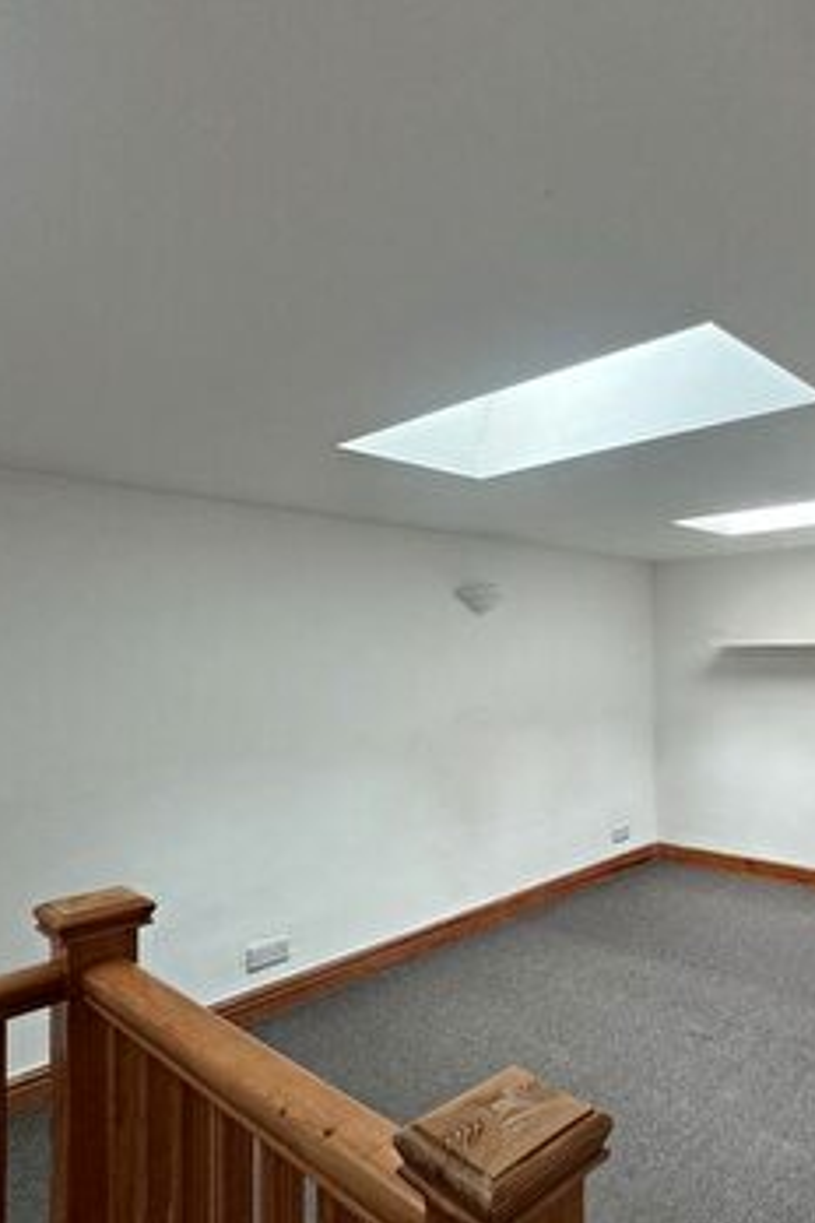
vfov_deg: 78.6
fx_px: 747
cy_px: 634
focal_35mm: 22
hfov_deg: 53.6
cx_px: 646
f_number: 2.2
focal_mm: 2.22
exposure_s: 1/99
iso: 125
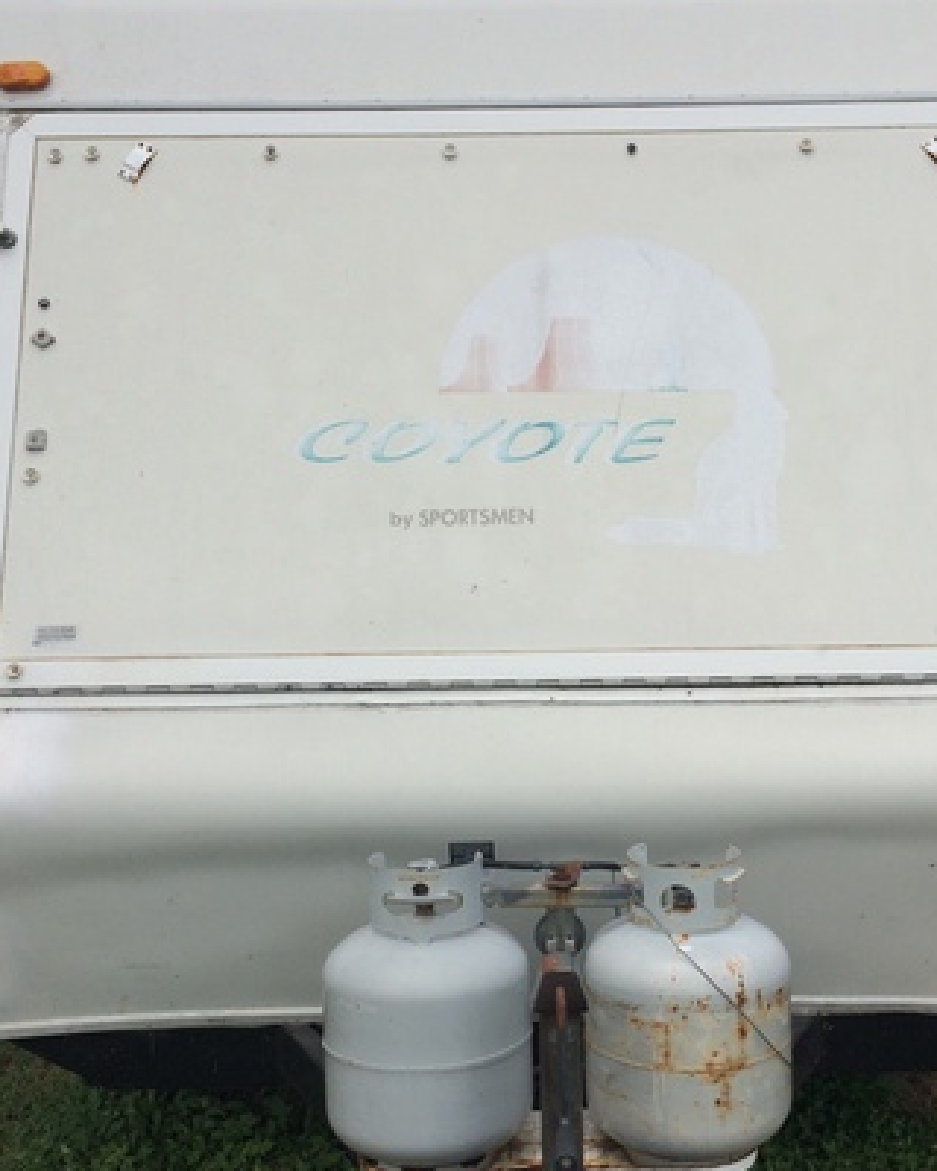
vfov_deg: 44.7
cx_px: 534
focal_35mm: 41
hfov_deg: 36.4
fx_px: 1421
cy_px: 673
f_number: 2.2
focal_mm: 4.15
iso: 32
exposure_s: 1/1580
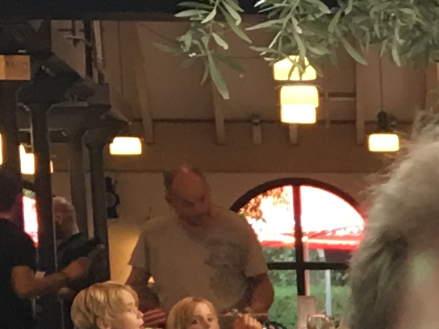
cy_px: 617
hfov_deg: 8.4
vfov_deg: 6.7
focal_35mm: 215
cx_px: 1064
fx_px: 2727
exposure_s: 1/17
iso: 40
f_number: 2.2
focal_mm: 4.15
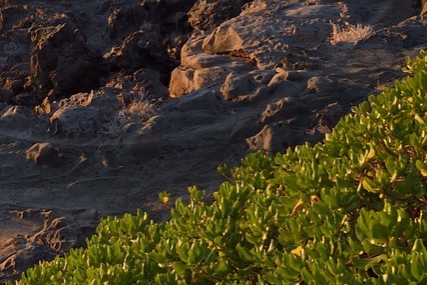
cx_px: 95
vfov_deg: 9.2
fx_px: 1684
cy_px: -221
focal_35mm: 142
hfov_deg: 14.4
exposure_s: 1/800
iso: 400
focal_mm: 38
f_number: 5
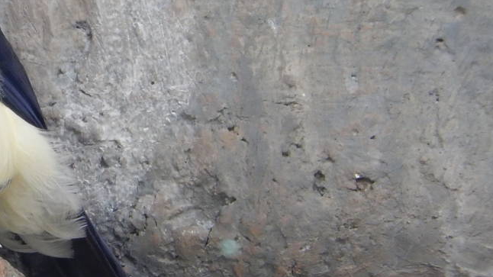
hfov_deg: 4.7
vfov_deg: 2.7
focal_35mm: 456
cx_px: -62
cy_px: 121
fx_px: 5960
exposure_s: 1/25
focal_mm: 30.3
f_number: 5.7
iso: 400
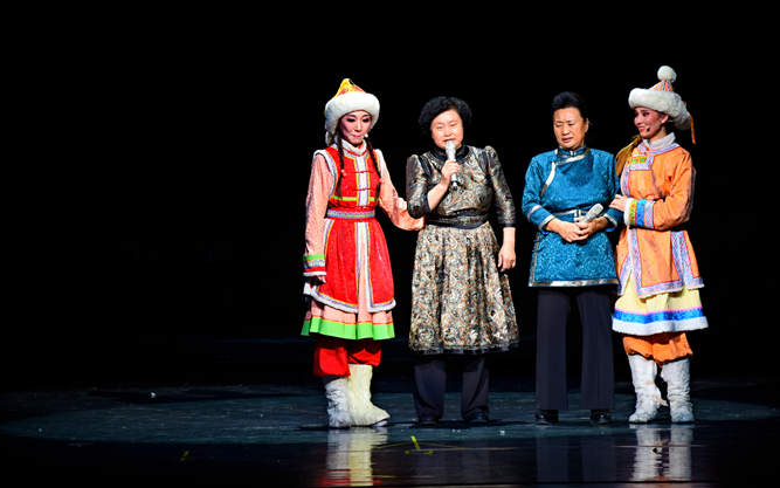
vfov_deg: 7.9
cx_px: 497
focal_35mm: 165
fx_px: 3508
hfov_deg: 12.7
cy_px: 180
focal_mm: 120
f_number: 4.5
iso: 400
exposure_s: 1/80
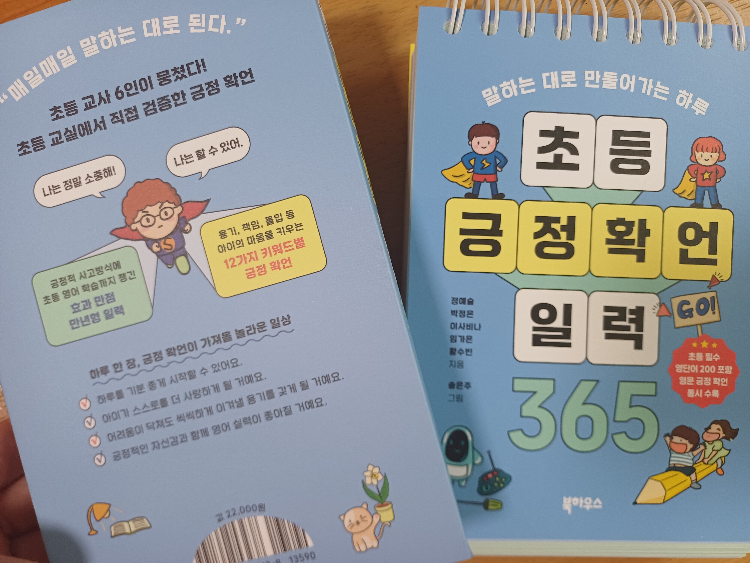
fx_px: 542
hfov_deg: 69.4
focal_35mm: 25
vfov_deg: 54.9
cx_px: 375
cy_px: 282
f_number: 1.8
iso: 200
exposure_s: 1/60
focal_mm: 4.65
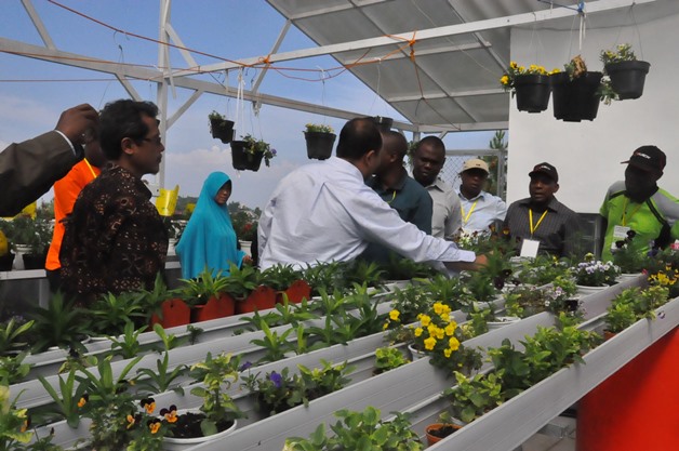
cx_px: 340
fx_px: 622
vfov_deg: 39.9
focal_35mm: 33
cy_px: 226
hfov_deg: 57.3
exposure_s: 1/2000
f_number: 22
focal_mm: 22
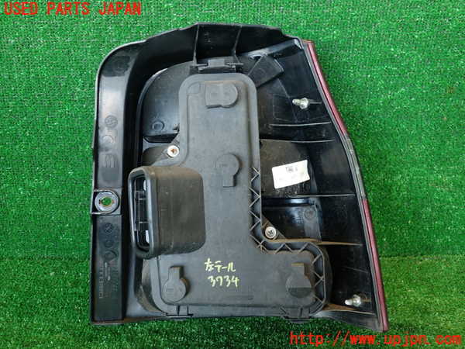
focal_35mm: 32
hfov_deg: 56.8
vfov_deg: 44.2
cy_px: 174
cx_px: 232
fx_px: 430
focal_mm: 5.79
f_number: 2.4
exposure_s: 1/30
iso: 200
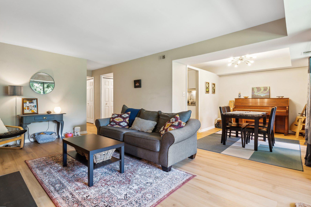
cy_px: 102
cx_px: 143
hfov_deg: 88.1
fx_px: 160
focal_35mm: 19
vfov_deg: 65.8
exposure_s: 1/4
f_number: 7.1
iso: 200
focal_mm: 16.5
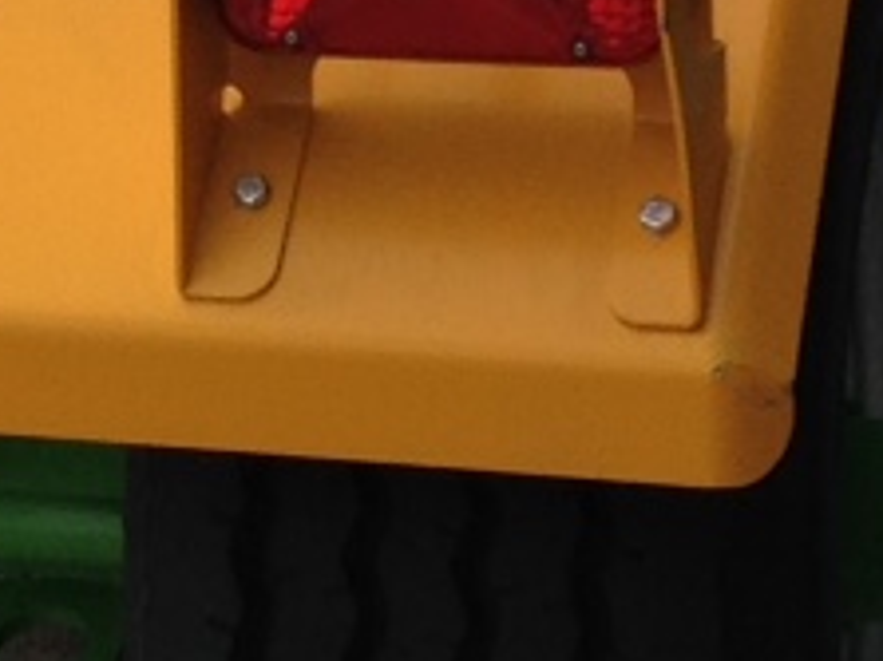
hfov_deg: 8.1
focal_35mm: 242
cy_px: -962
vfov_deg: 5.9
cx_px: -59
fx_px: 6170
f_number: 2.4
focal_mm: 4.12
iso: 50
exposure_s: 1/903
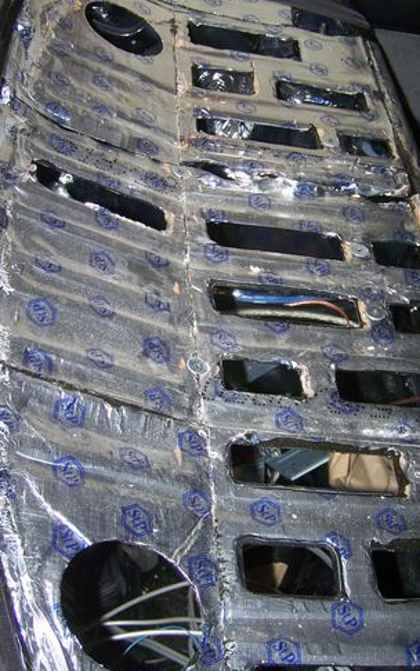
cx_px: 240
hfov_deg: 24.4
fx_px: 970
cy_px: 338
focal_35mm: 53
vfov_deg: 38.2
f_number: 2.8
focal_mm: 6.3
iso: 80
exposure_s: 1/60
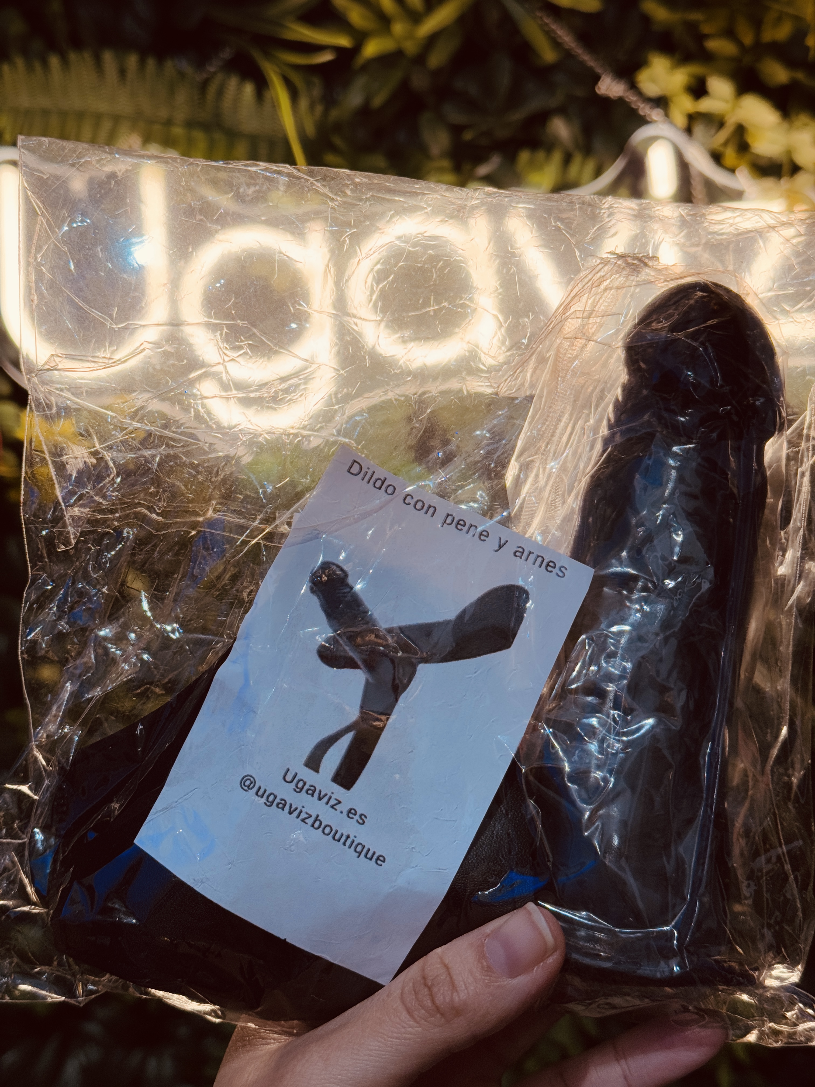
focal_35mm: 48
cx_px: 408
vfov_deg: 39.7
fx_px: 1507
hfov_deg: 30.3
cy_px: 544
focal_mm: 6.76
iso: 50
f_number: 1.78
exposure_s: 1/100
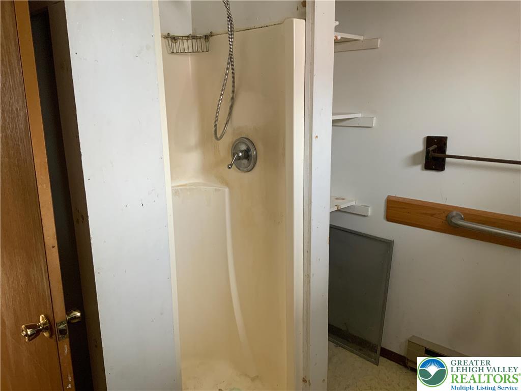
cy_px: 196
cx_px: 260
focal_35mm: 29
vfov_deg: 48.2
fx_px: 436
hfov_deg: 61.7
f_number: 1.8
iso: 80
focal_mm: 3
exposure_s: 1/40
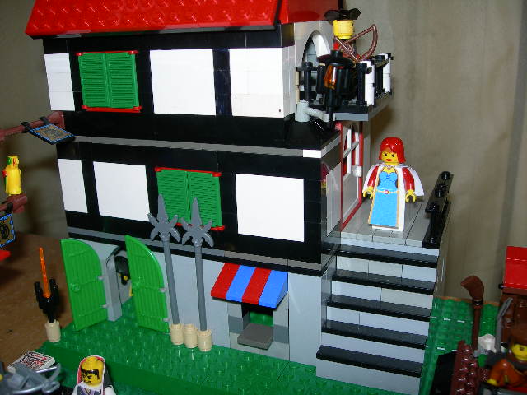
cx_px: 264
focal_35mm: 38
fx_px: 579
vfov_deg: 37.7
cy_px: 198
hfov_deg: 49.0
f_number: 2.8
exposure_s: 1/60.1
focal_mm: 7.8
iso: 50
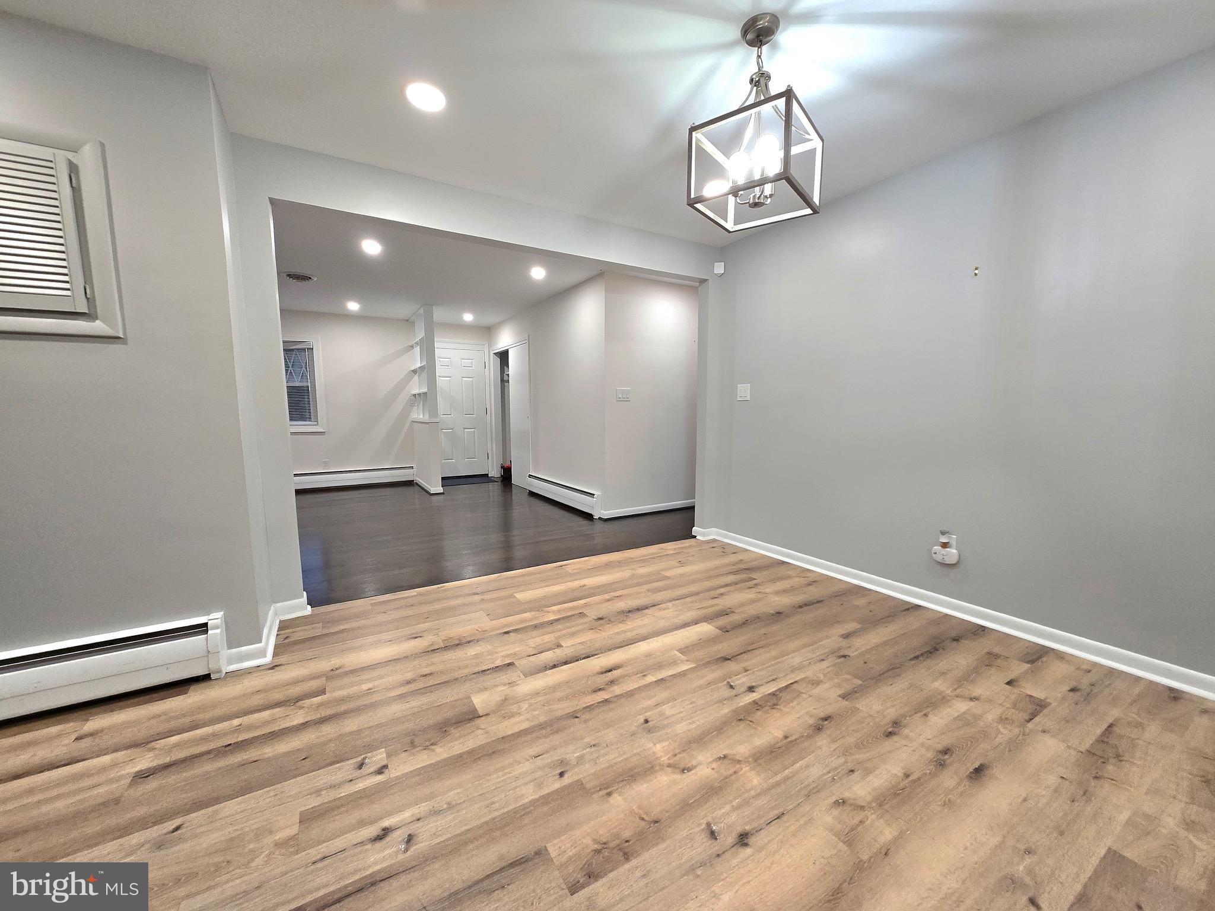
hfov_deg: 106.2
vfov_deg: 89.9
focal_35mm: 13
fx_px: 456
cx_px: 608
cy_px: 456
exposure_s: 1/60.2
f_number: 2.2
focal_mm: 1.7
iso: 160
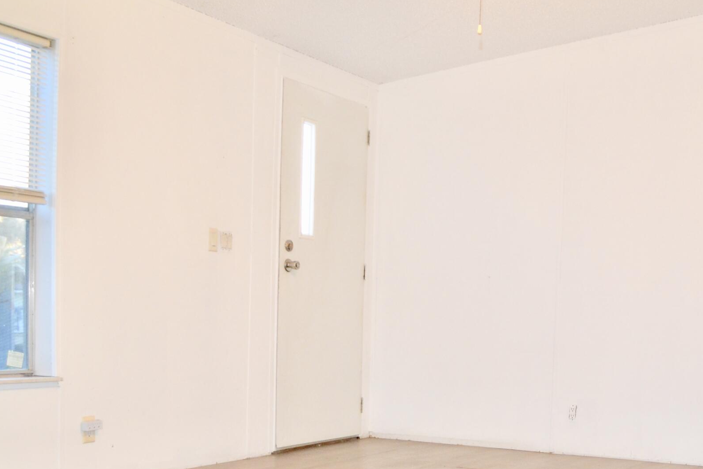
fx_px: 996
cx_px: 610
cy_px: 394
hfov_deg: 36.8
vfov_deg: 25.9
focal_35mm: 51
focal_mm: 18
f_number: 3.5
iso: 800
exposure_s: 1/60
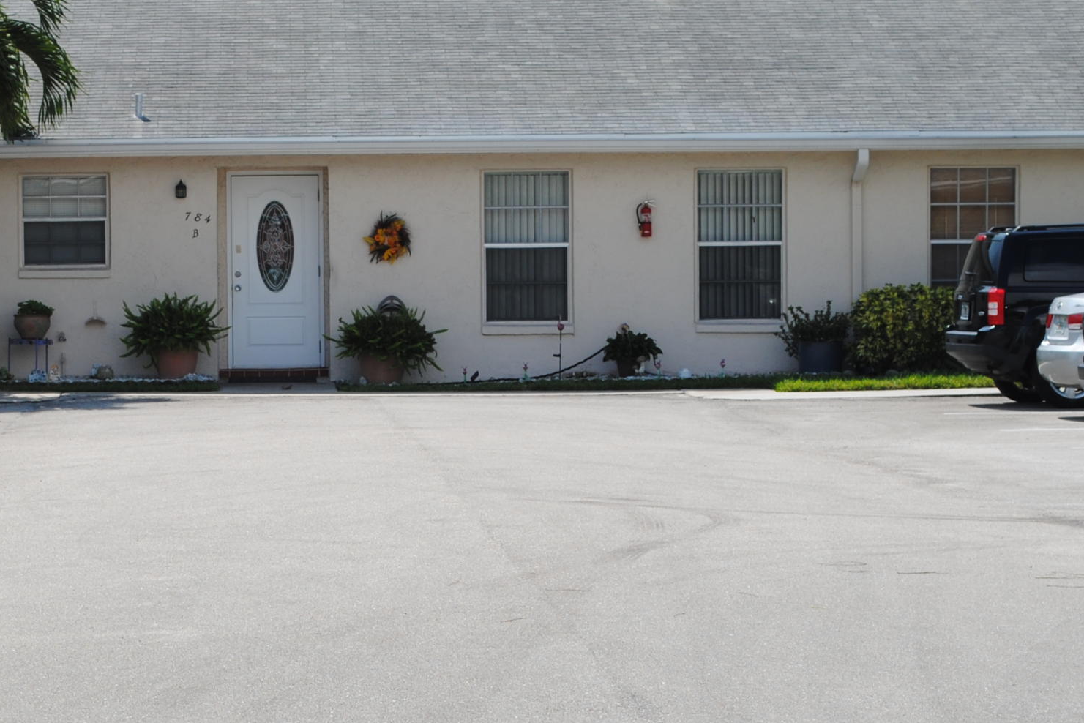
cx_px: 192
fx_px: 4397
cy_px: 430
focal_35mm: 146
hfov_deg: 14.0
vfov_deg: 9.4
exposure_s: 1/320
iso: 100
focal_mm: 48
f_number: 9
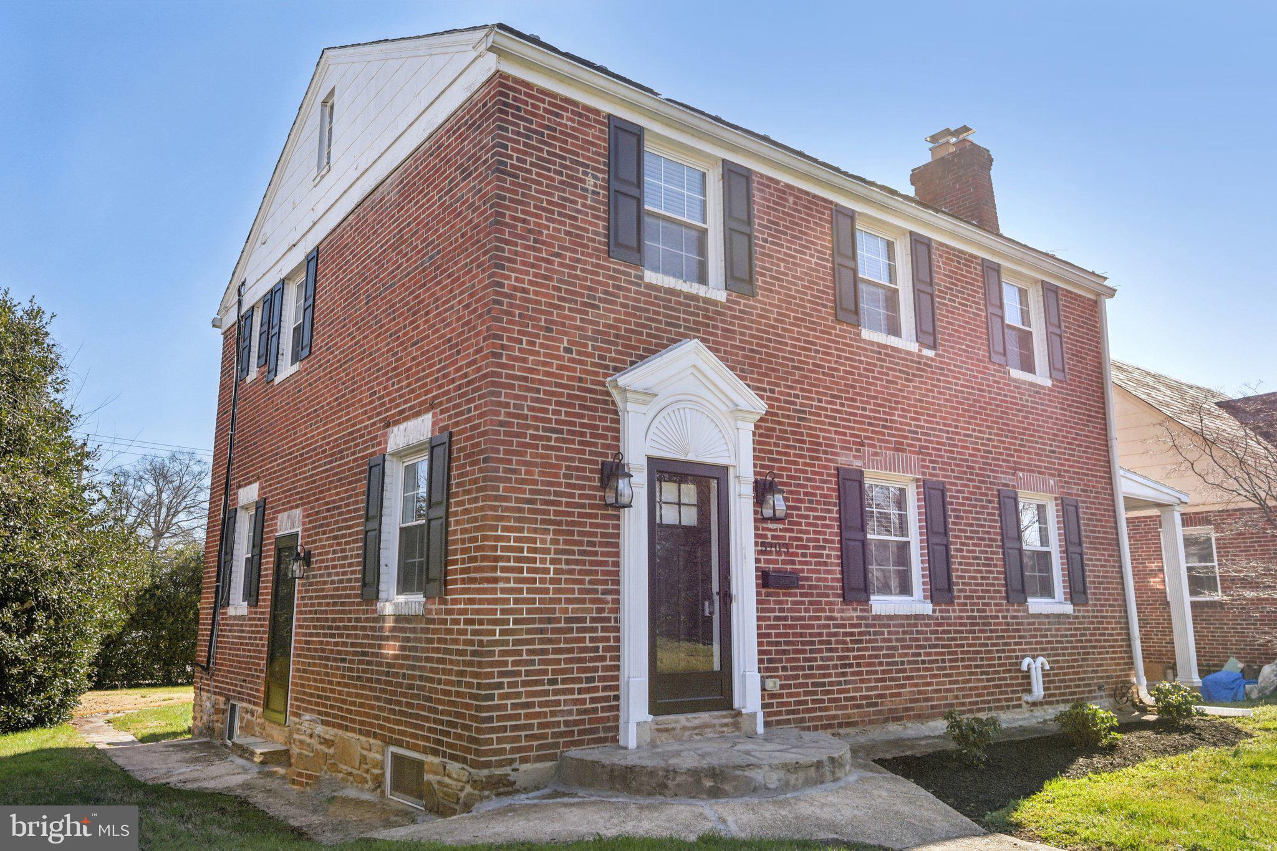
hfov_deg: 69.4
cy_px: 426
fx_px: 922
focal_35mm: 26
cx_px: 638
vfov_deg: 49.5
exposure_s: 1/2500
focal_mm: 26
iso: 400
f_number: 8
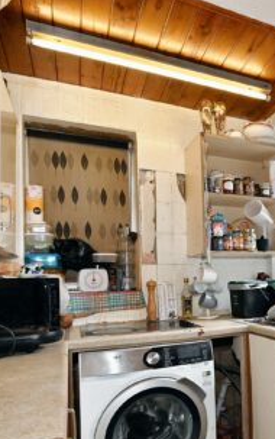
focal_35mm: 29
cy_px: 273
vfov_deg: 63.7
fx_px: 347
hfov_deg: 38.5
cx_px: 274
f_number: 10
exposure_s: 1/60
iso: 2000
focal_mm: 15
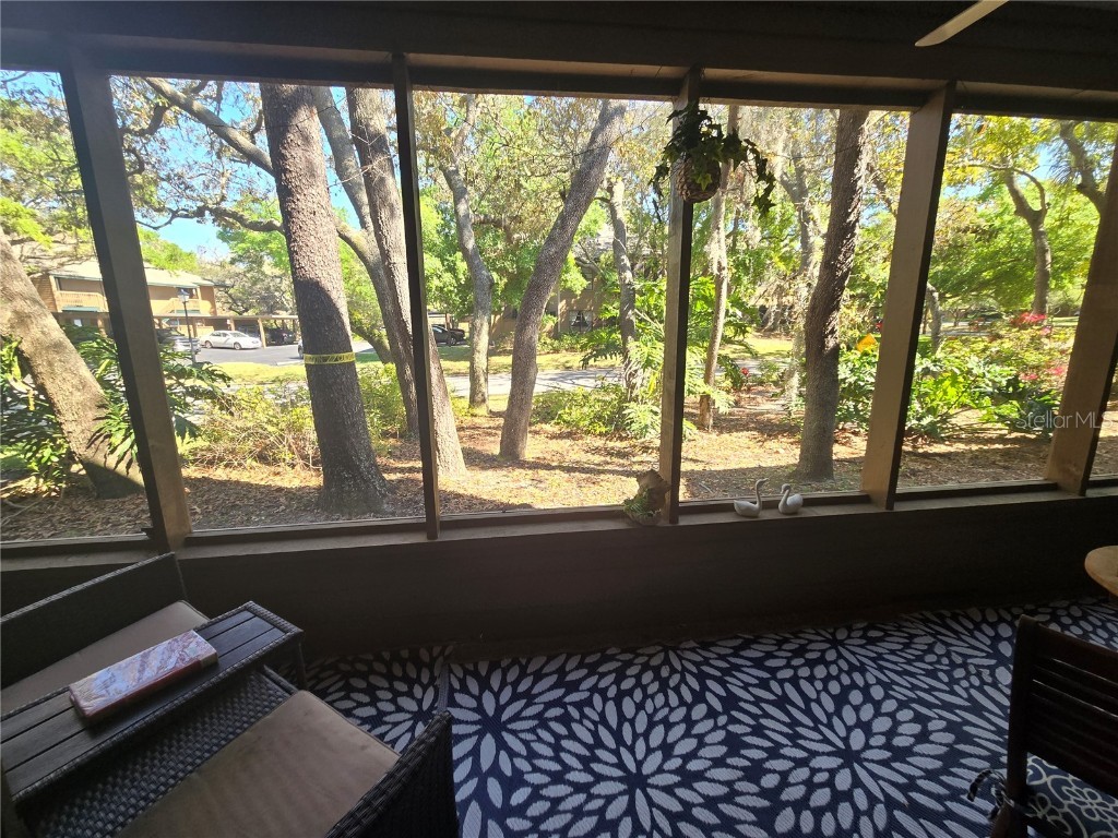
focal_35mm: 13
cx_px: 559
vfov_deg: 89.9
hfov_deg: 106.2
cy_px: 419
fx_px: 420
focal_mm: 2.2
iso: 50
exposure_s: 1/120
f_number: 2.2
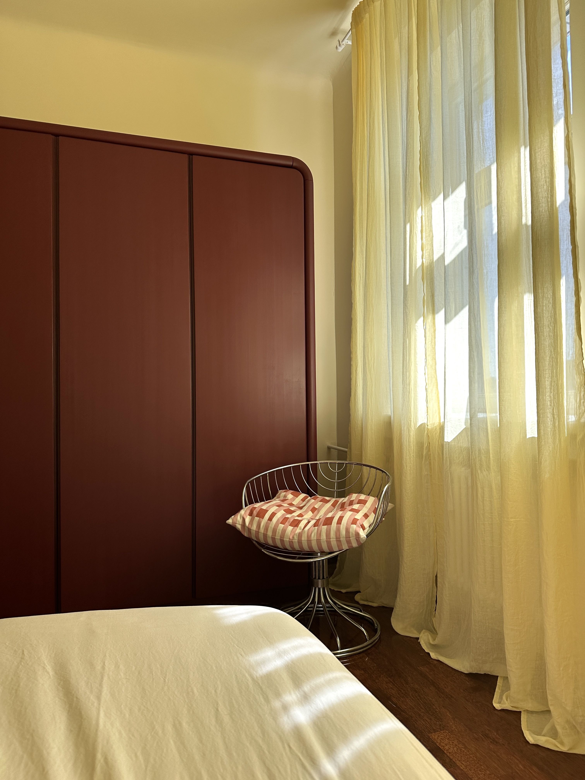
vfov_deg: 71.6
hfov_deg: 56.8
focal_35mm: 24
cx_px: 292
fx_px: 541
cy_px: 390
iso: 80
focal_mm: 6.86
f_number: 1.78
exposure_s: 1/714
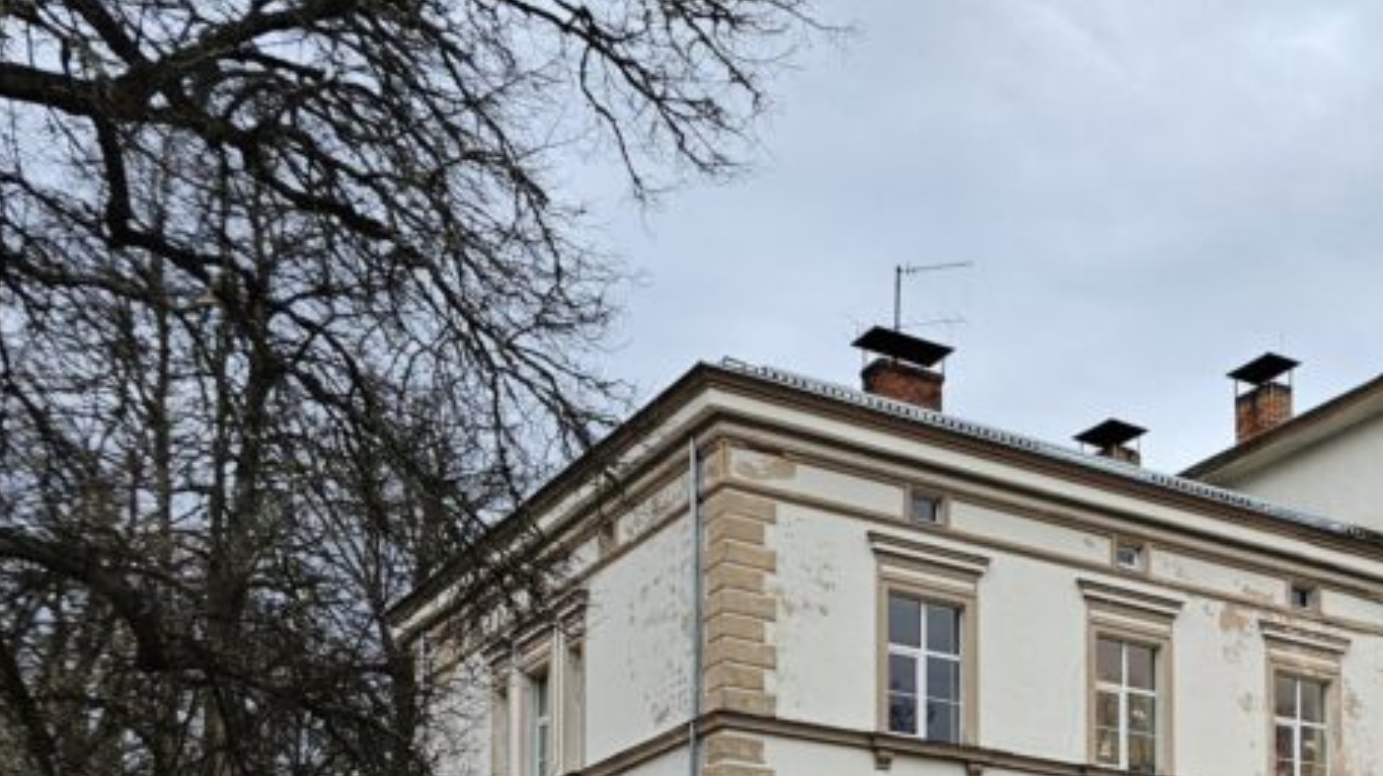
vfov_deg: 19.7
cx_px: 1439
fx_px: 2016
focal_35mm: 55
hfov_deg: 33.9
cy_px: 1066
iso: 80
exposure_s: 1/100
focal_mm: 6.3
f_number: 1.7
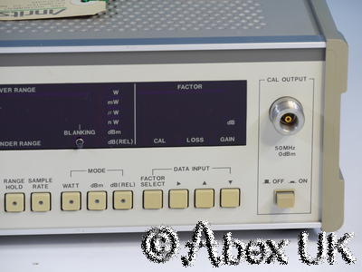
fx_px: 2928
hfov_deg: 7.1
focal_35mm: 280
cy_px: 136
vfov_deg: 5.3
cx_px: 181
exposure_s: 1/4
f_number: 8
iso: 200
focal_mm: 140
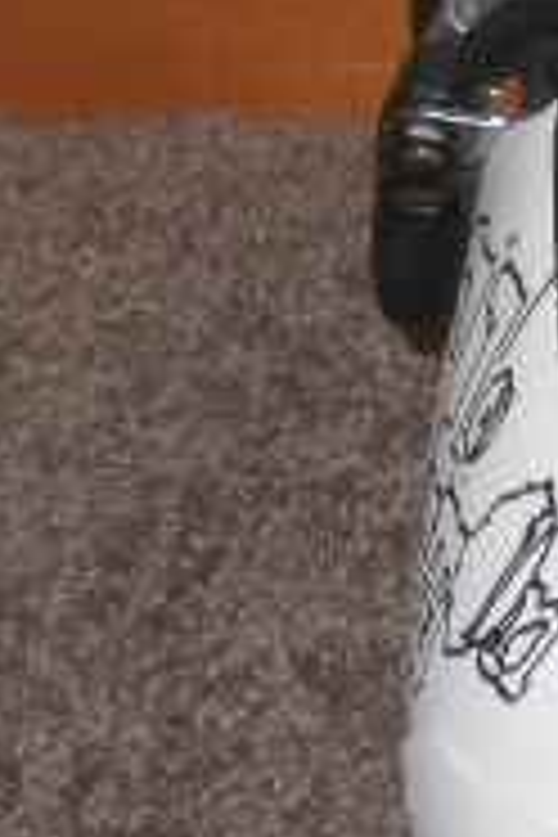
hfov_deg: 6.5
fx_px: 4650
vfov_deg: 10.1
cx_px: 1390
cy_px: -153
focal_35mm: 200
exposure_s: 1/45
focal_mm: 6.3
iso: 80
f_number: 3.5
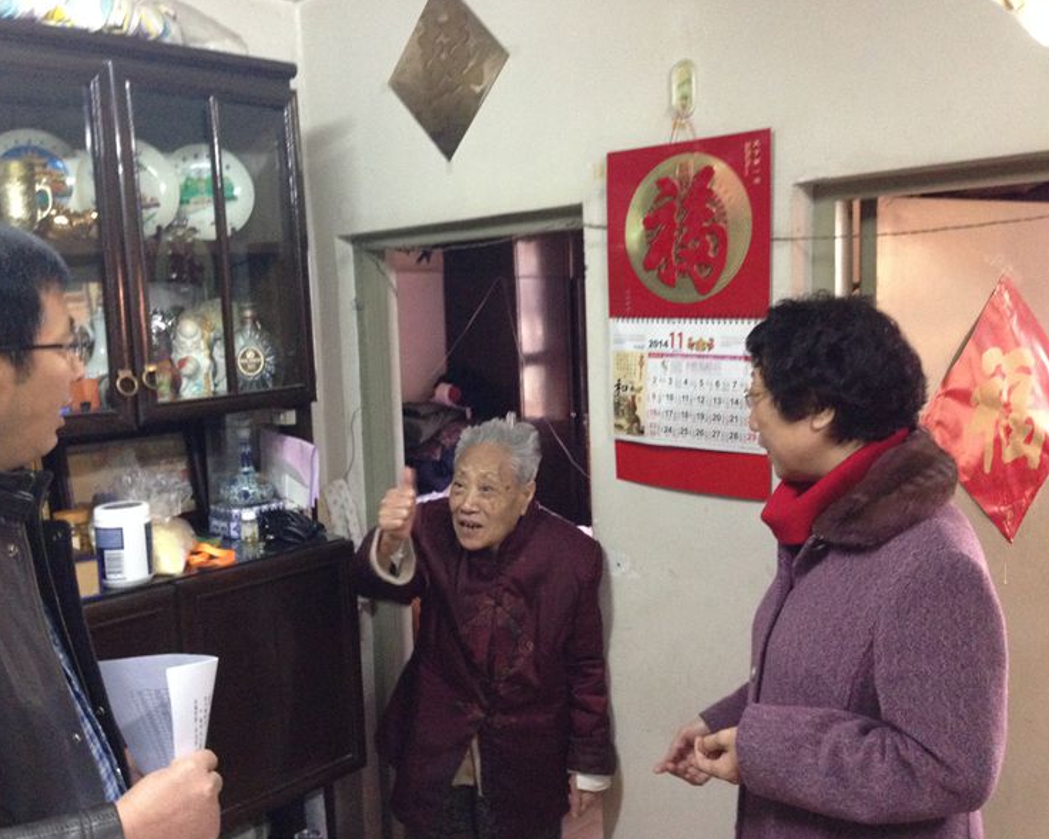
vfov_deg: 42.2
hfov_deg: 51.5
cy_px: 419
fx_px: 1087
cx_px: 489
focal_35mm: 35
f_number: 2.4
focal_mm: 4.12
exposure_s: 1/20
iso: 400
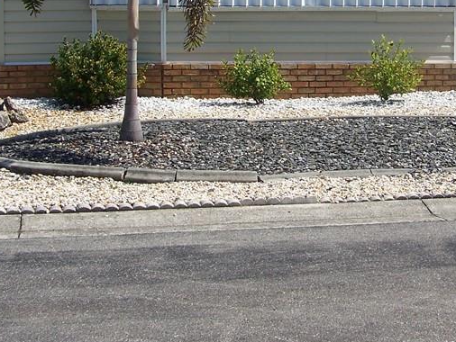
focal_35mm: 87
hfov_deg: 22.4
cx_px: 292
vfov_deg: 16.8
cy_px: 39
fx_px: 1147
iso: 64
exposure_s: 1/640
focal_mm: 6.75
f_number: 4
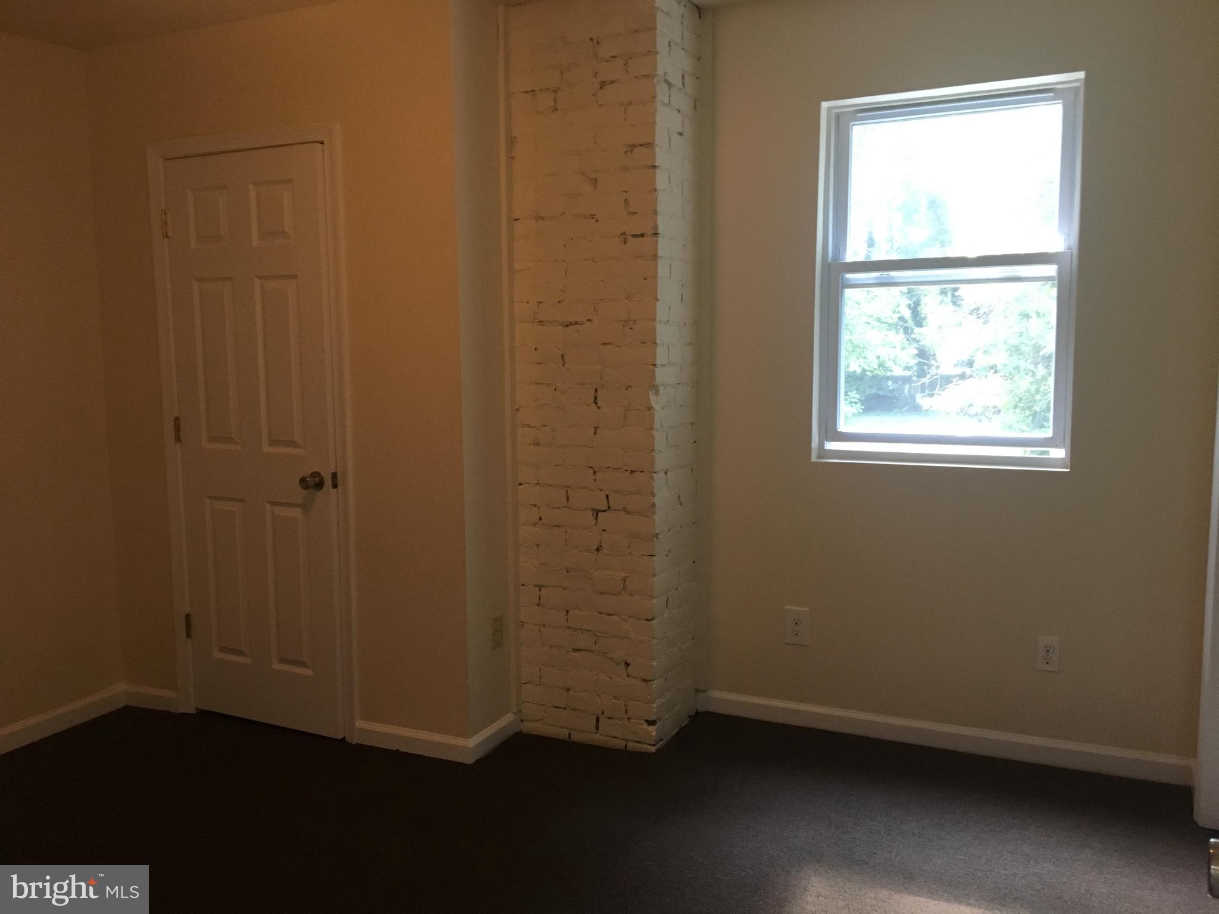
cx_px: 610
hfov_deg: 61.7
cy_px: 457
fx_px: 1021
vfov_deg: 48.2
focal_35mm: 29
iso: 125
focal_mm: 4.15
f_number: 2.2
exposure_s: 1/30
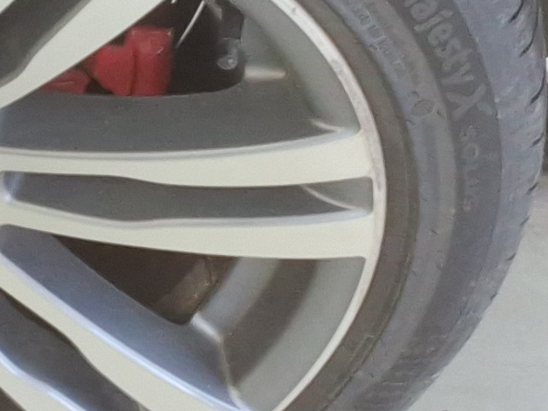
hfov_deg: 13.1
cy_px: 108
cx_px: -130
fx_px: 2310
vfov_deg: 10.1
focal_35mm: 146
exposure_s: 1/60
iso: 36
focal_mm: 2.91
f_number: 1.9
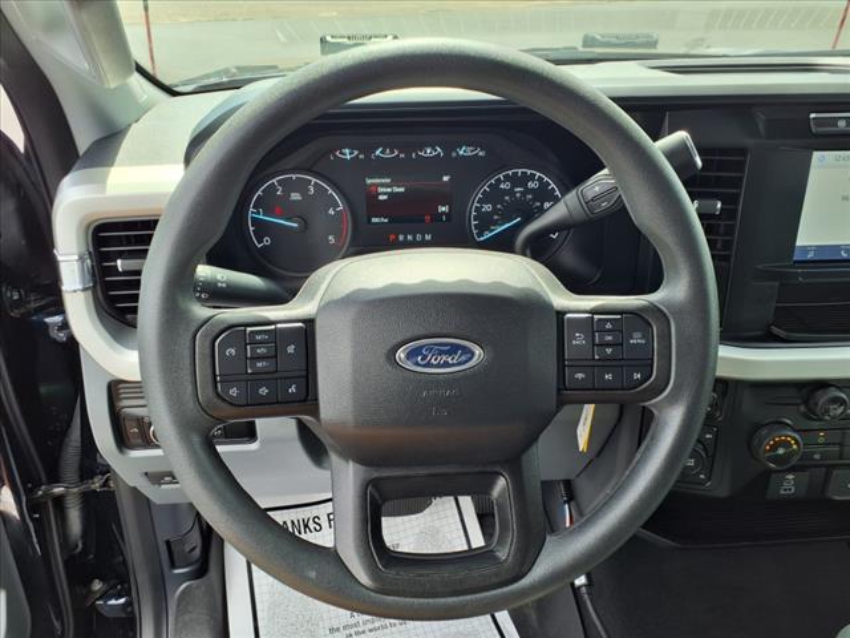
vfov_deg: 51.4
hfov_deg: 65.3
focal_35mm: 27
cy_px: 319
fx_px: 663
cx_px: 425
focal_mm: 3.58
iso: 40
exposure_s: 1/250
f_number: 1.9
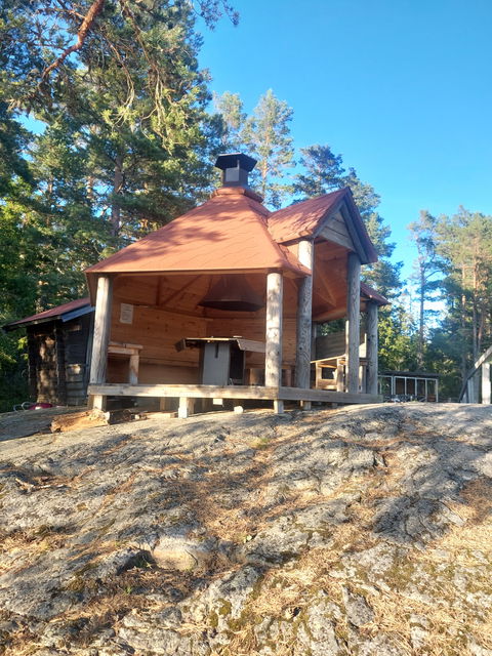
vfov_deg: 69.4
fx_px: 474
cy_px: 328
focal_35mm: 25
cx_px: 246
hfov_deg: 54.9
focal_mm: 5.23
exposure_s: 1/243
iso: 40
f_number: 1.8
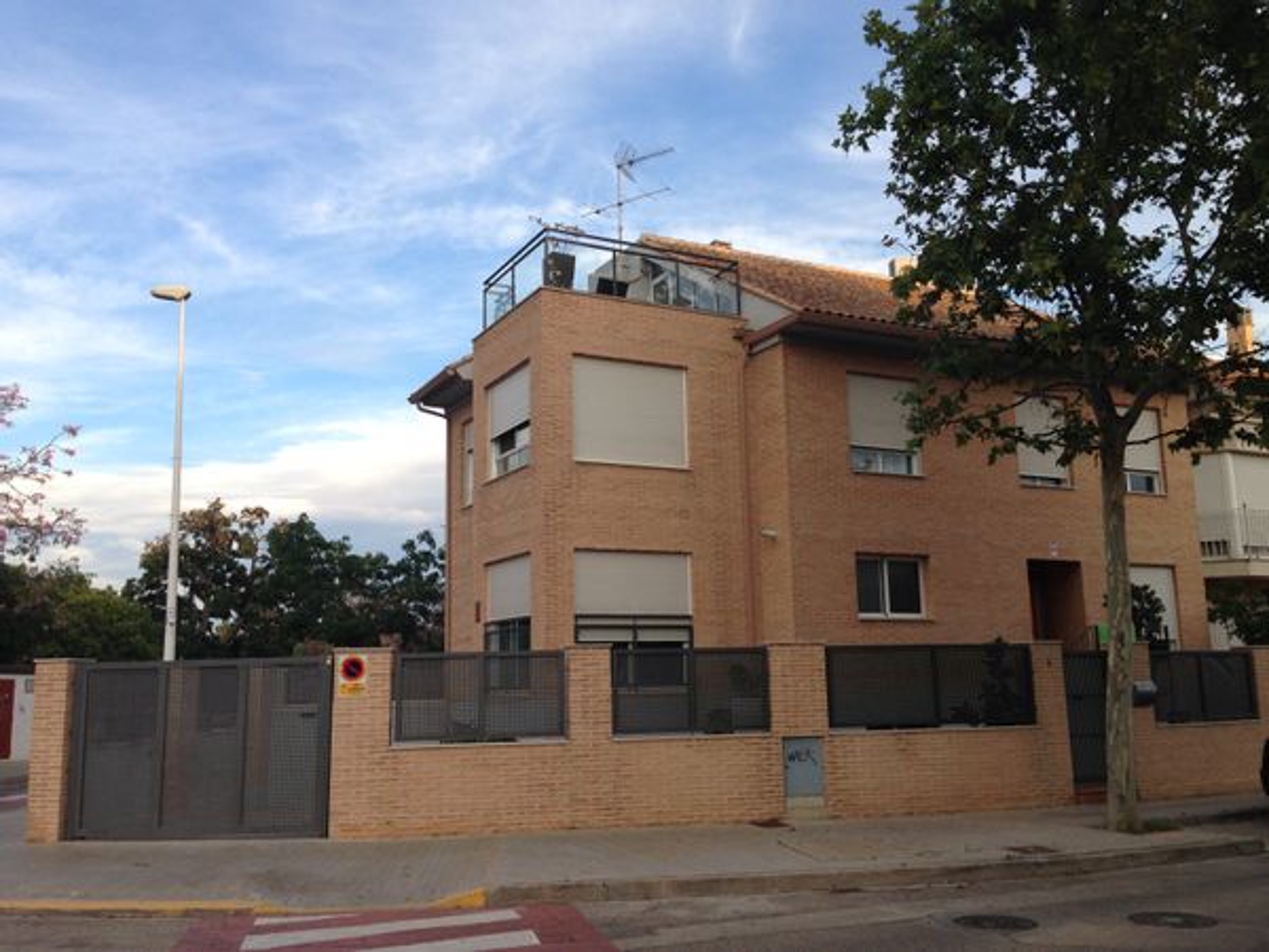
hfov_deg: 55.4
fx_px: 1210
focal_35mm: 33
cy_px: 476
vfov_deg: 42.9
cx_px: 634
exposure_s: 1/266
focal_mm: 4.12
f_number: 2.4
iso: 50
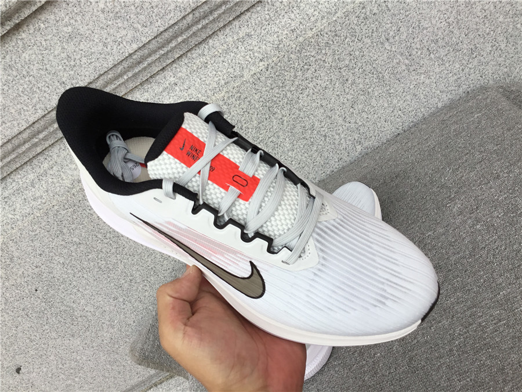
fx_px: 467
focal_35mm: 31
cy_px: 196
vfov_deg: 45.4
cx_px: 261
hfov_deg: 58.4
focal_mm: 3.3
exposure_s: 1/158
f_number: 2.4
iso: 25
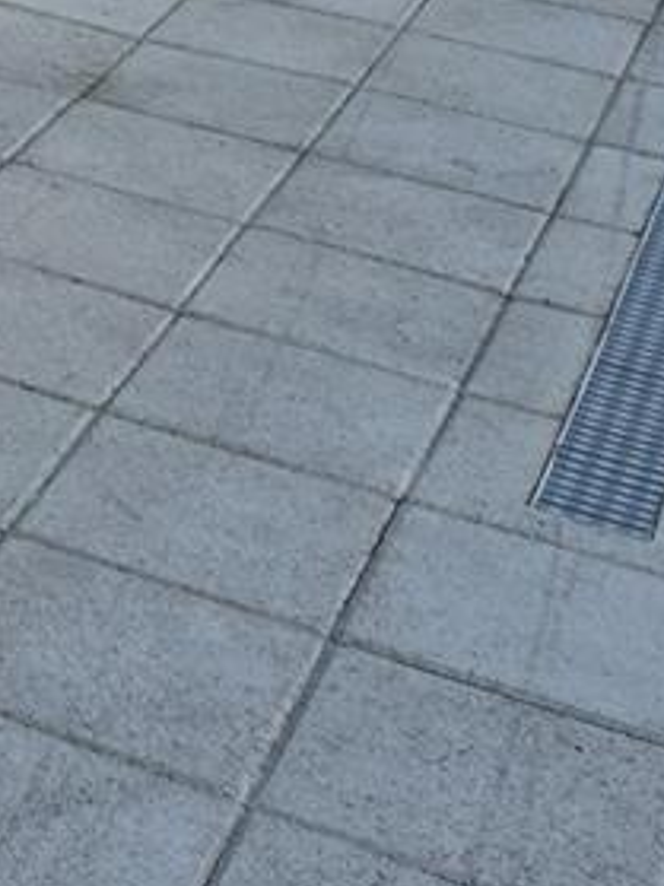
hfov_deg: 12.7
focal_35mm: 99
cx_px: -740
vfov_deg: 17.1
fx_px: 2534
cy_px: -594
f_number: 1.8
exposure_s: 1/750
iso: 25
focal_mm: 5.4
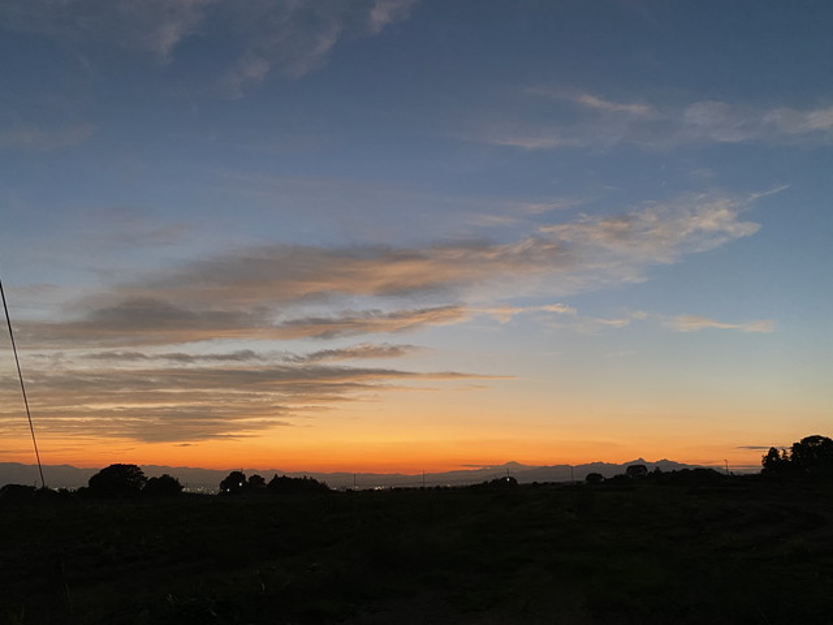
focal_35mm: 26
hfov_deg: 67.3
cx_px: 416
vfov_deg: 53.1
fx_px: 626
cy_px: 312
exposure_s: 1/40
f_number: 1.8
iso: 640
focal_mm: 4.25
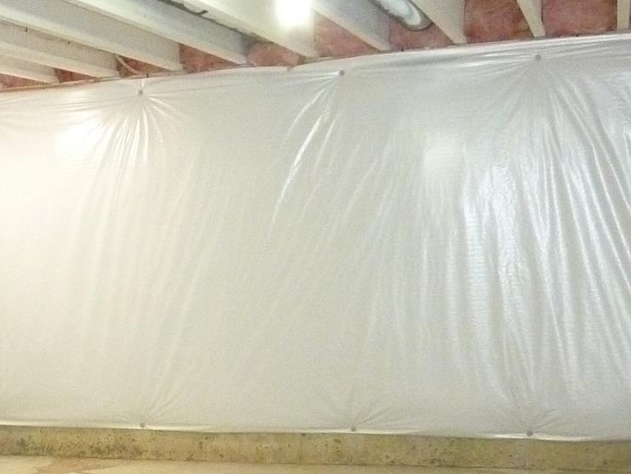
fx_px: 1294
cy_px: 492
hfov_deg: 25.9
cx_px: -9
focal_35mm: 71
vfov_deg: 20.0
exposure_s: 1/30
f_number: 3.3
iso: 640
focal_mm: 4.1
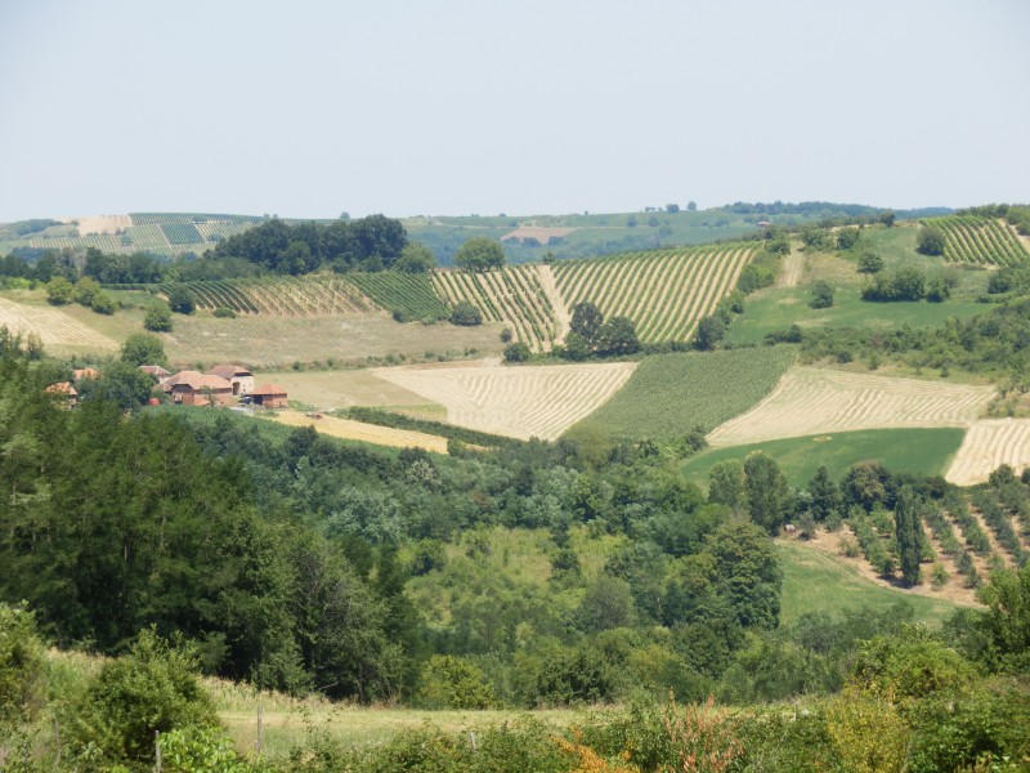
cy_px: 386
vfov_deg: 10.7
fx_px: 4106
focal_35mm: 138
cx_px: 515
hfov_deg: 14.3
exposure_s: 1/250
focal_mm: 24.4
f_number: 5.8
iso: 80
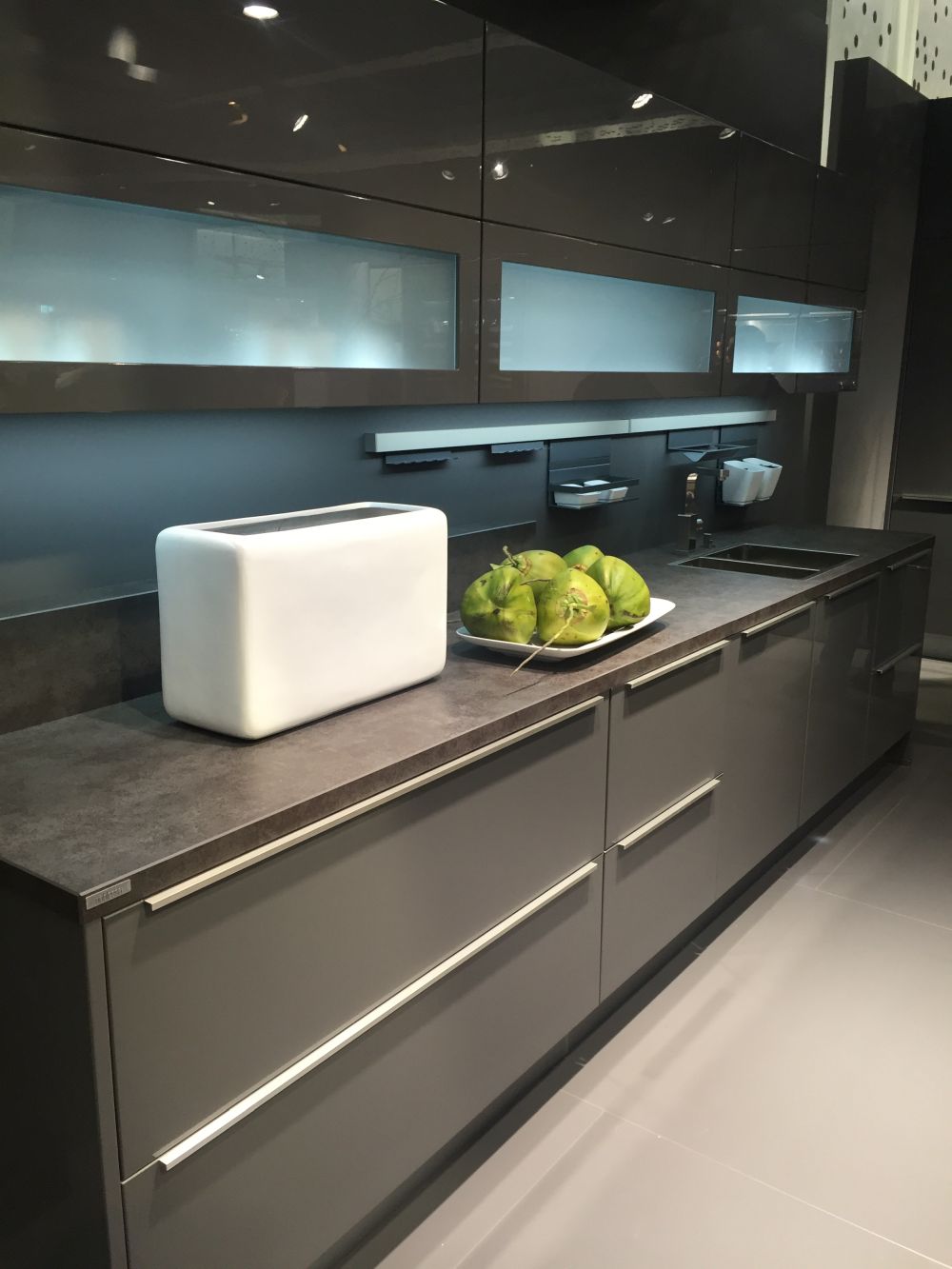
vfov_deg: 61.7
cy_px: 634
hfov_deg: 48.2
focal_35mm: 29
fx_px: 1063
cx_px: 476
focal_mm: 4.15
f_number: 2.2
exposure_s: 1/33
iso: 50
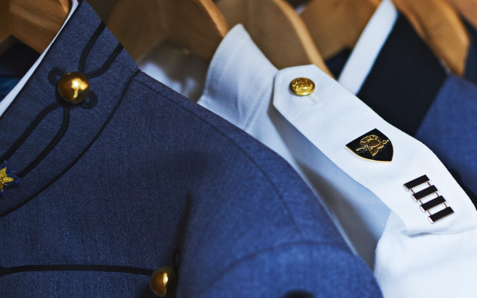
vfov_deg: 11.8
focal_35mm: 111
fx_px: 1443
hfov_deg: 18.5
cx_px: 420
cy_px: 230
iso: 400
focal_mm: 50
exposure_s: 1/100
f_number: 1.8
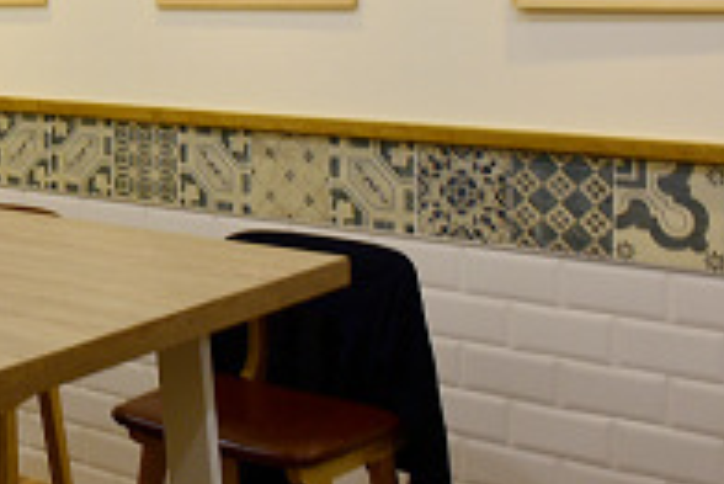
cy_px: 22
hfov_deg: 26.6
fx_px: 1389
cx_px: -96
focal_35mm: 69
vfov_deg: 19.3
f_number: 7.1
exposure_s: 1/30
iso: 250
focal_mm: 18
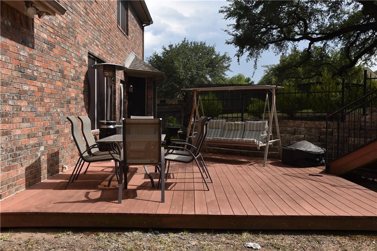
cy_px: 126
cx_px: 188
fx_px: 325
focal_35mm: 31
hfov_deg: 60.3
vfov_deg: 42.3
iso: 100
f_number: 8
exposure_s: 1/250
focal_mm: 31
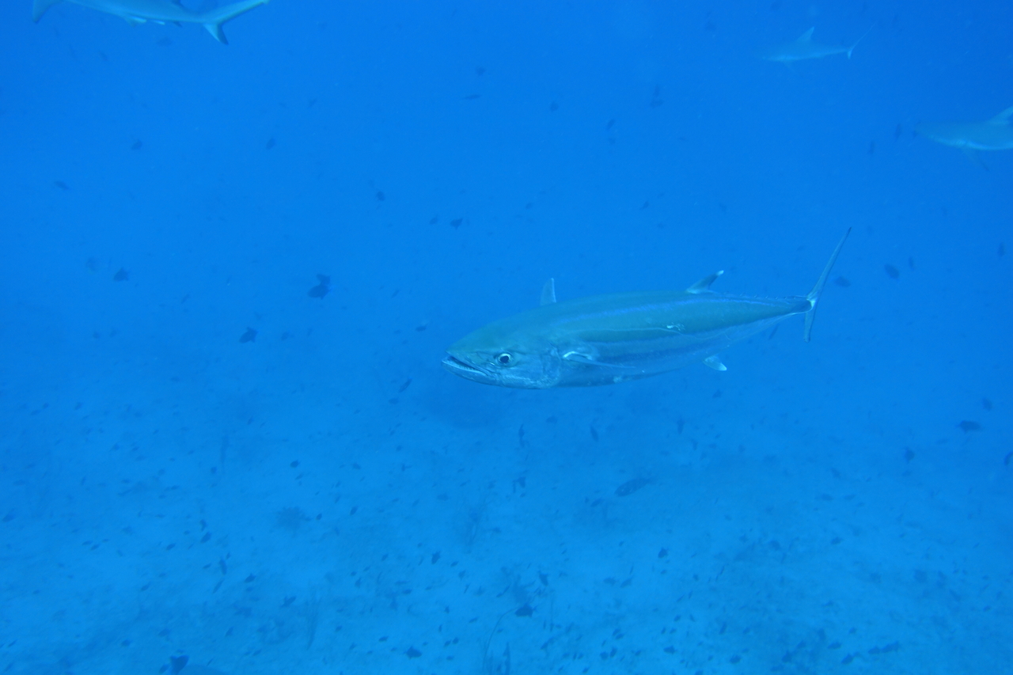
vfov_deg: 35.0
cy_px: 338
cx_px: 506
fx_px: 1069
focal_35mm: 38
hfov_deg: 50.7
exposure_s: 1/80
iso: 125
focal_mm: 13.92
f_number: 2.8
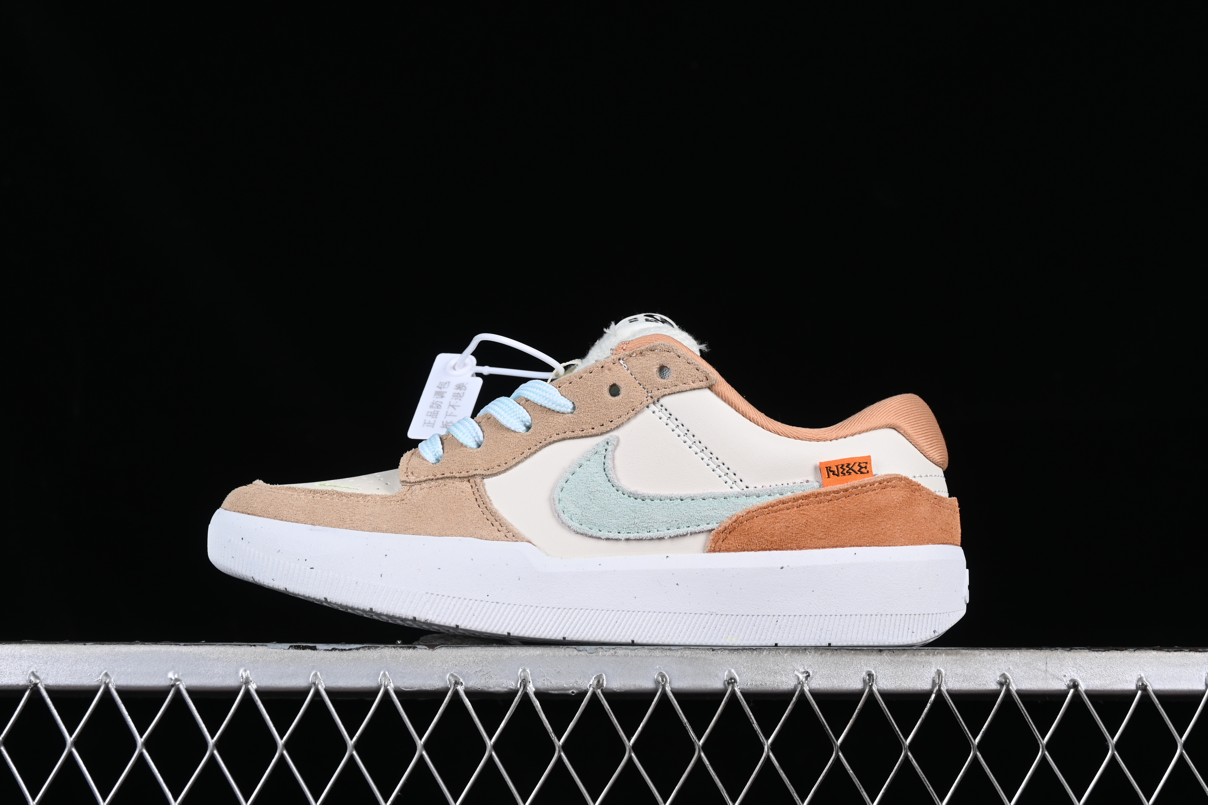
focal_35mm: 75
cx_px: 604
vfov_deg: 18.2
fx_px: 2516
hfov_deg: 27.0
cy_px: 402
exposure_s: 1/80
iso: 160
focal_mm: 50
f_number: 8
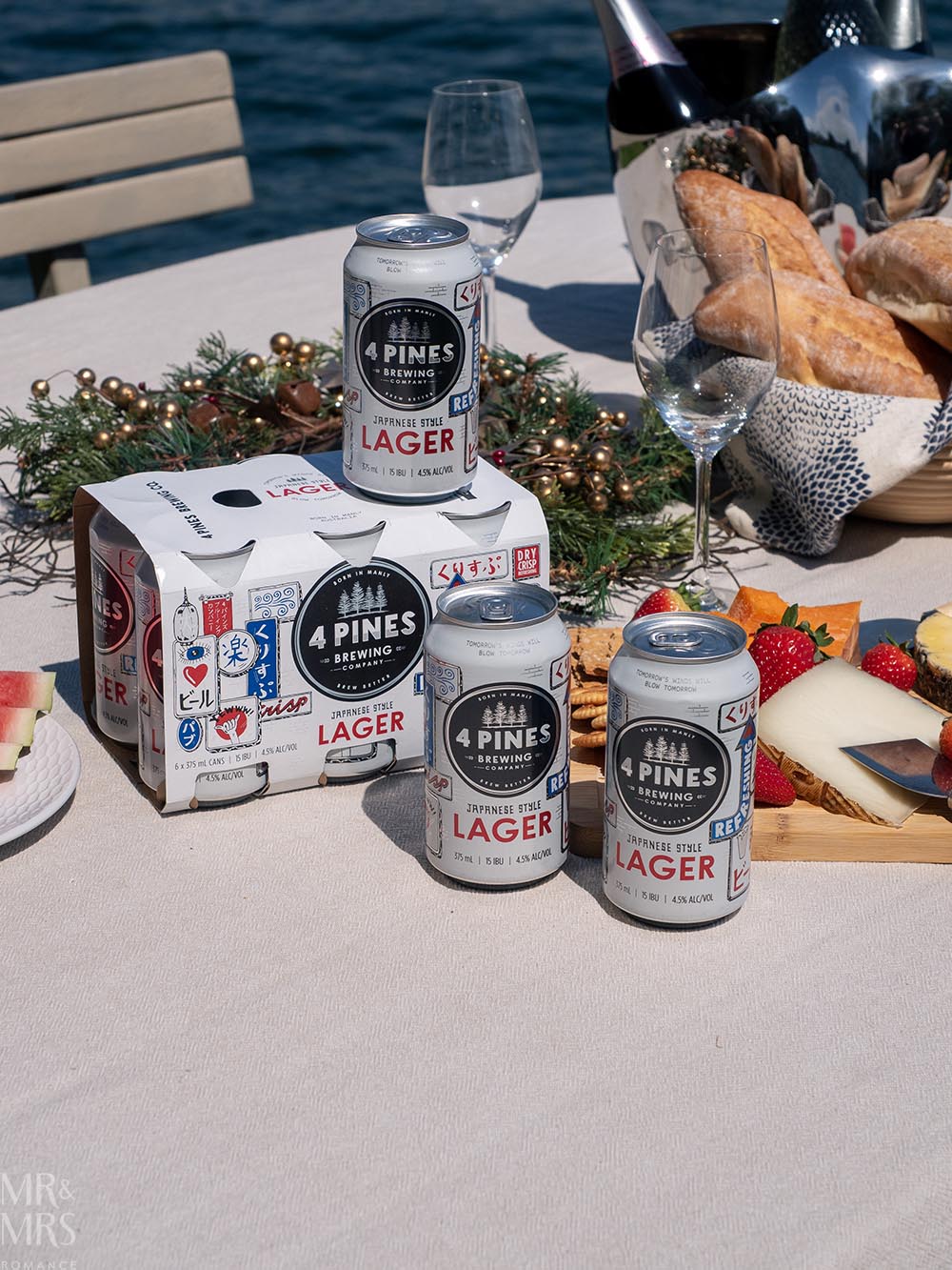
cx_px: 476
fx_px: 2933
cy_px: 635
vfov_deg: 24.4
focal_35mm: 80
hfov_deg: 18.4
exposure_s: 1/2500
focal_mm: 40
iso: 200
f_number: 5.6
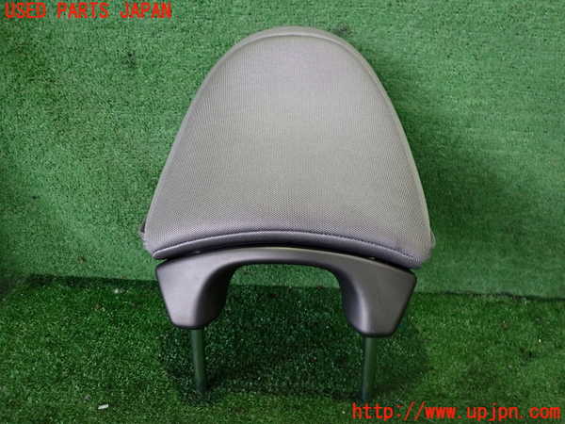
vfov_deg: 46.8
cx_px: 282
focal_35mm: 30
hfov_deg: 60.0
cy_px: 212
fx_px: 490
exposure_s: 1/60
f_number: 2.3
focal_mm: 5.4
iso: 400
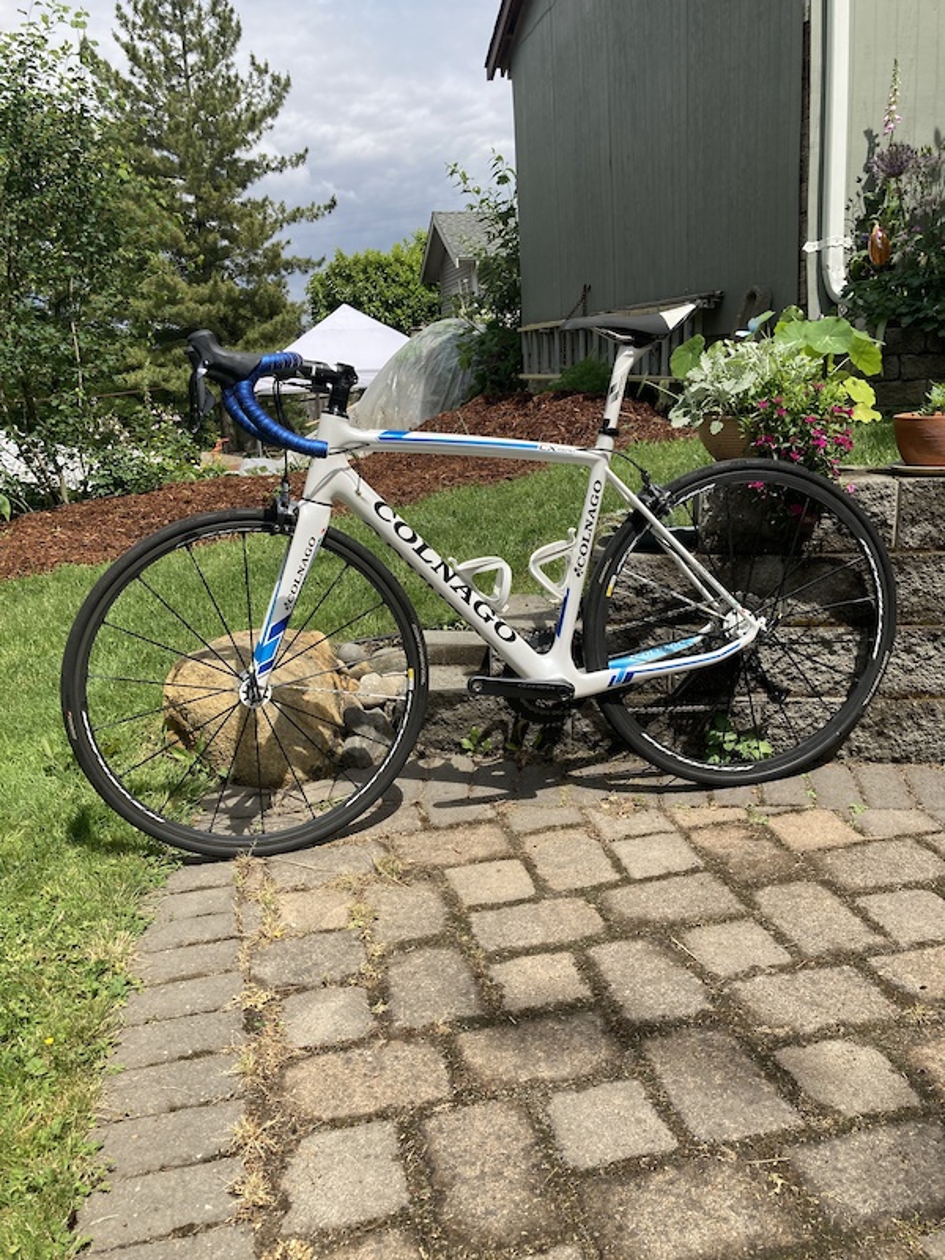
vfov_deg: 63.4
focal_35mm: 28
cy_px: 630
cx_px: 472
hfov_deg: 49.7
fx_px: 1019
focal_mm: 3.99
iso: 20
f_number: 1.8
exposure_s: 1/1779
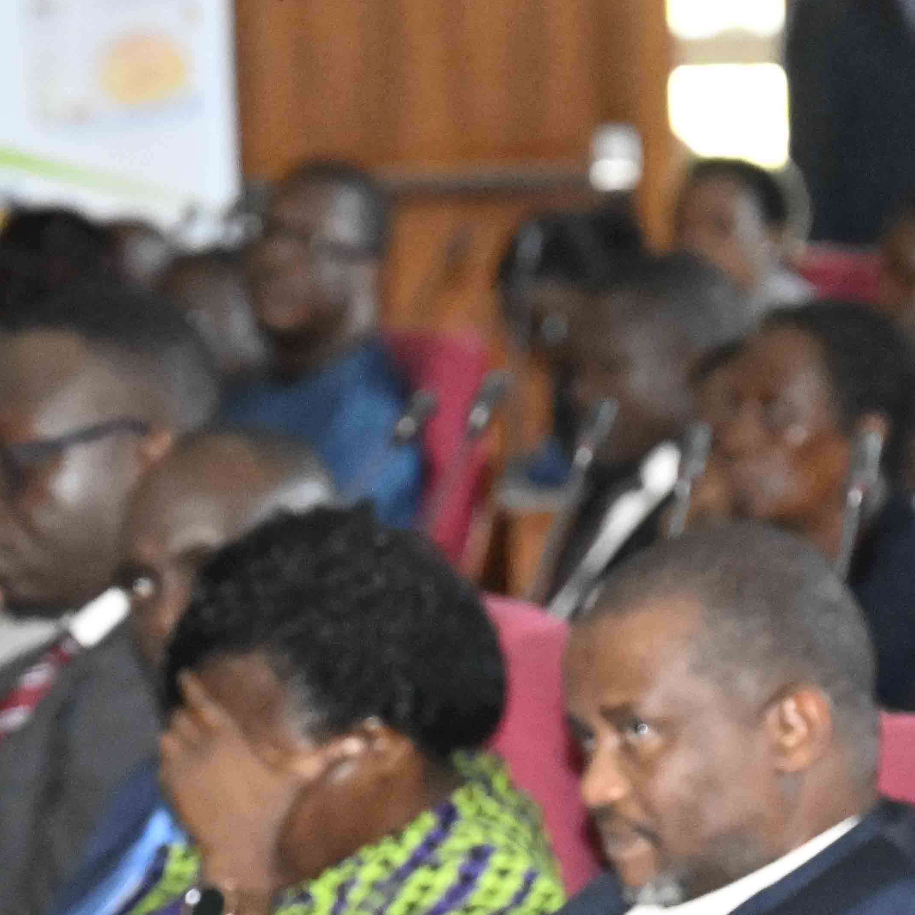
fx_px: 11843
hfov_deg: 4.4
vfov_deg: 4.4
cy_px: 1103
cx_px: 529
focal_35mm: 396
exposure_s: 1/200
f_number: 6.3
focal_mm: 120
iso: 12800
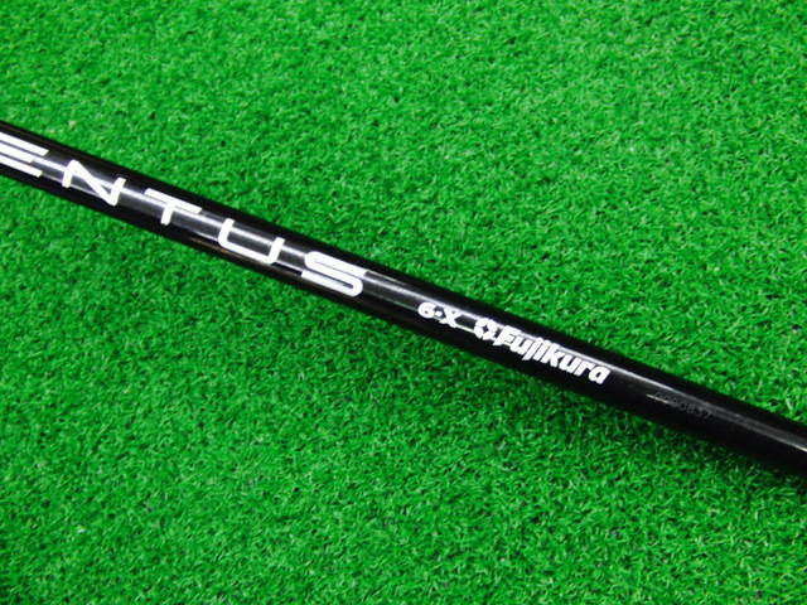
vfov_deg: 38.7
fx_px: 863
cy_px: 302
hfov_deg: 50.1
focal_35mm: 37
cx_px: 404
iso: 400
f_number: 3.6
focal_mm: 6.42
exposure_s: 1/25
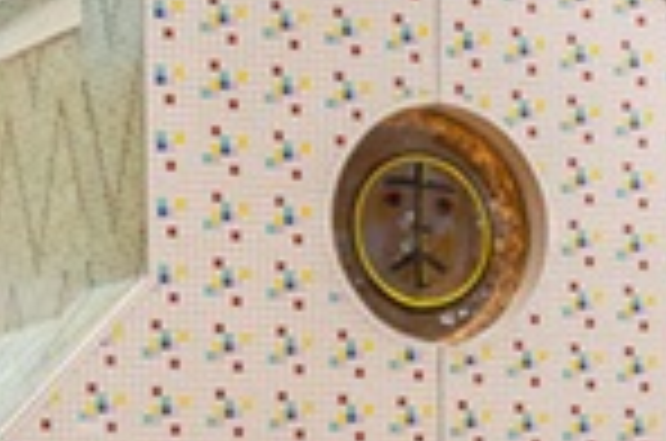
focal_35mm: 173
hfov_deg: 11.6
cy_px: 468
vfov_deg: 7.9
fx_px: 3194
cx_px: 860
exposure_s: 1
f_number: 13
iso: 400
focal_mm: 32
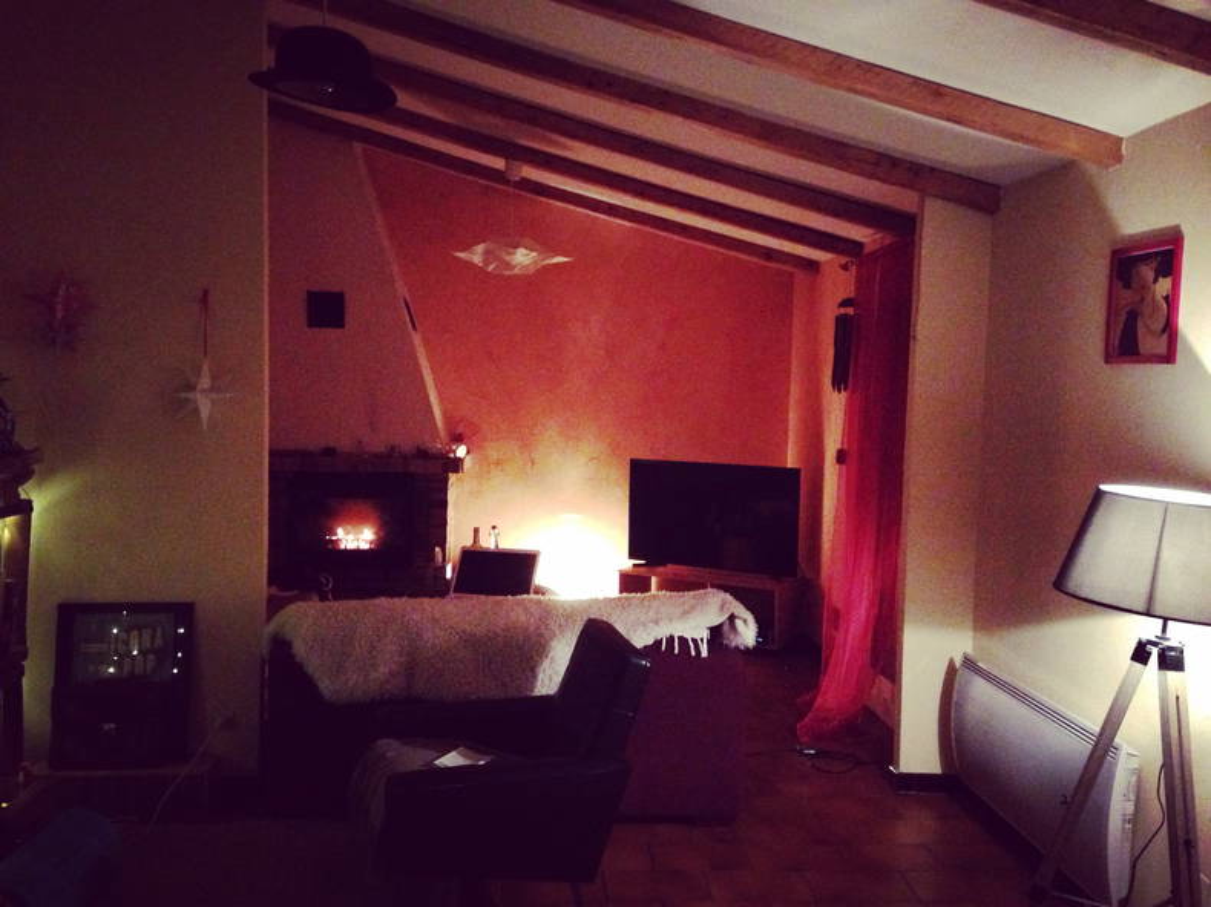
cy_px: 454
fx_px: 1154
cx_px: 606
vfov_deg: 42.9
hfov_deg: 55.4
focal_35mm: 33
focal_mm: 4.12
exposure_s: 1/15
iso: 800
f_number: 2.4
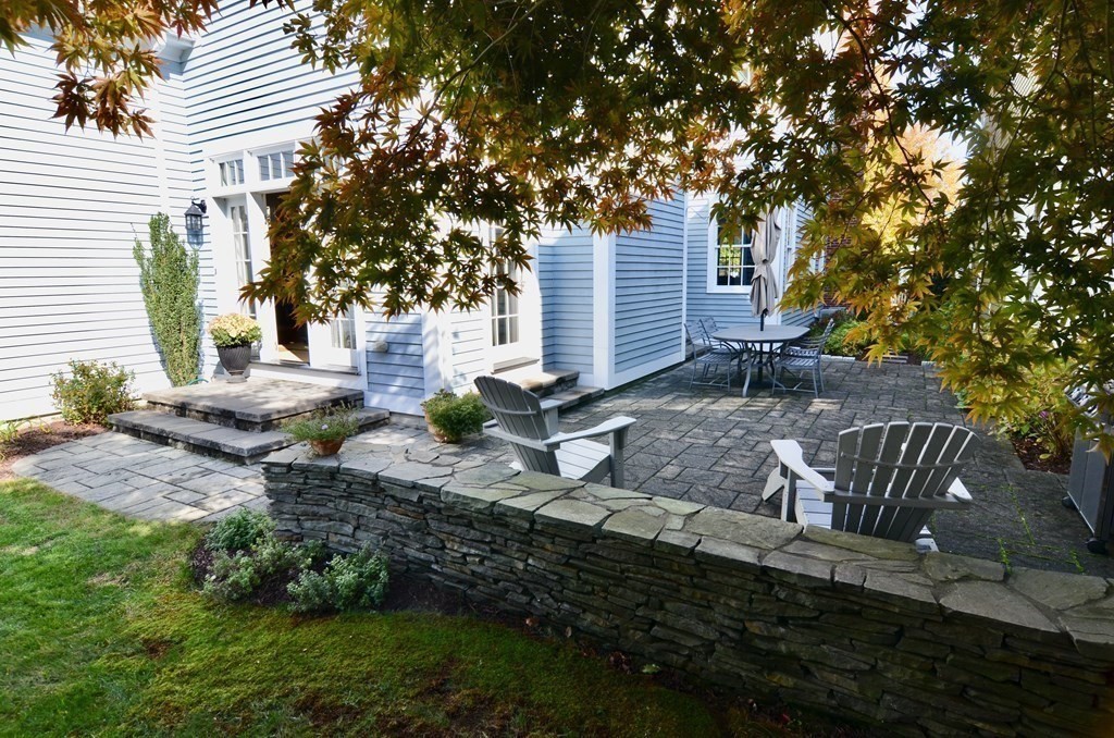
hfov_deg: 90.1
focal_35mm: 18
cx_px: 557
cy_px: 369
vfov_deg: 67.1
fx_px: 556
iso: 400
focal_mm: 12
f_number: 10
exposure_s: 1/200
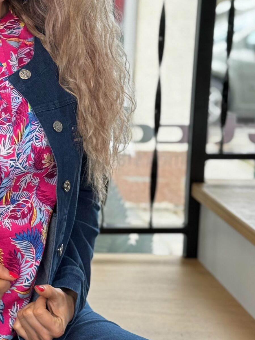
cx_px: -4
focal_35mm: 102
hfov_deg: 14.3
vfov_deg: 19.3
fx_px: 1002
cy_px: 174
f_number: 1.78
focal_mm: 6.76
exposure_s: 1/100
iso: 80
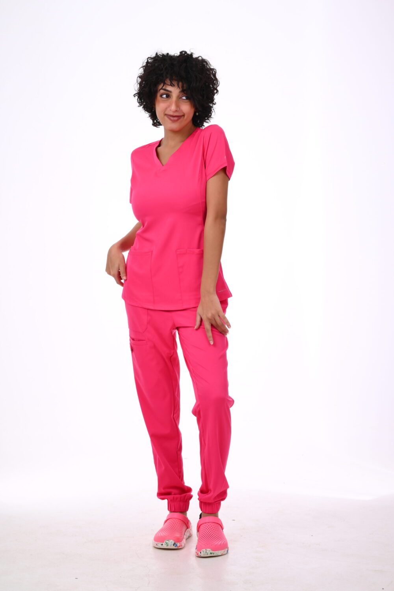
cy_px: 296
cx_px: 197
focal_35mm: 70
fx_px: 1148
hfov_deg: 19.5
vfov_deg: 28.8
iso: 100
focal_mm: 70
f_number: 10
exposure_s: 1/125
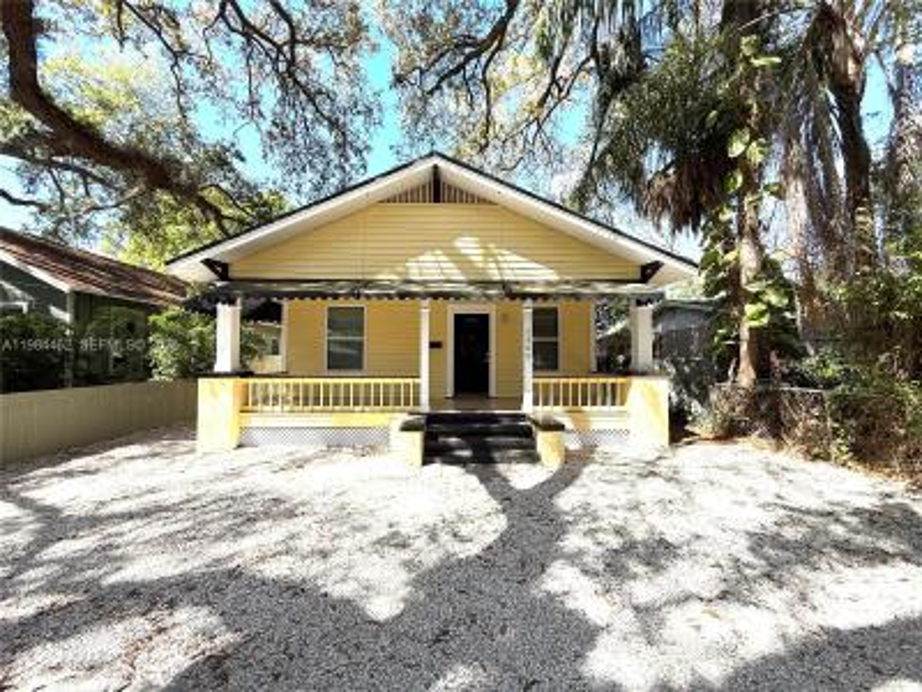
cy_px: 346
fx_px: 373
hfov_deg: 102.1
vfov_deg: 85.7
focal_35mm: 14
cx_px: 461
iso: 50
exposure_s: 1/888
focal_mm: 2.22
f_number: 2.2
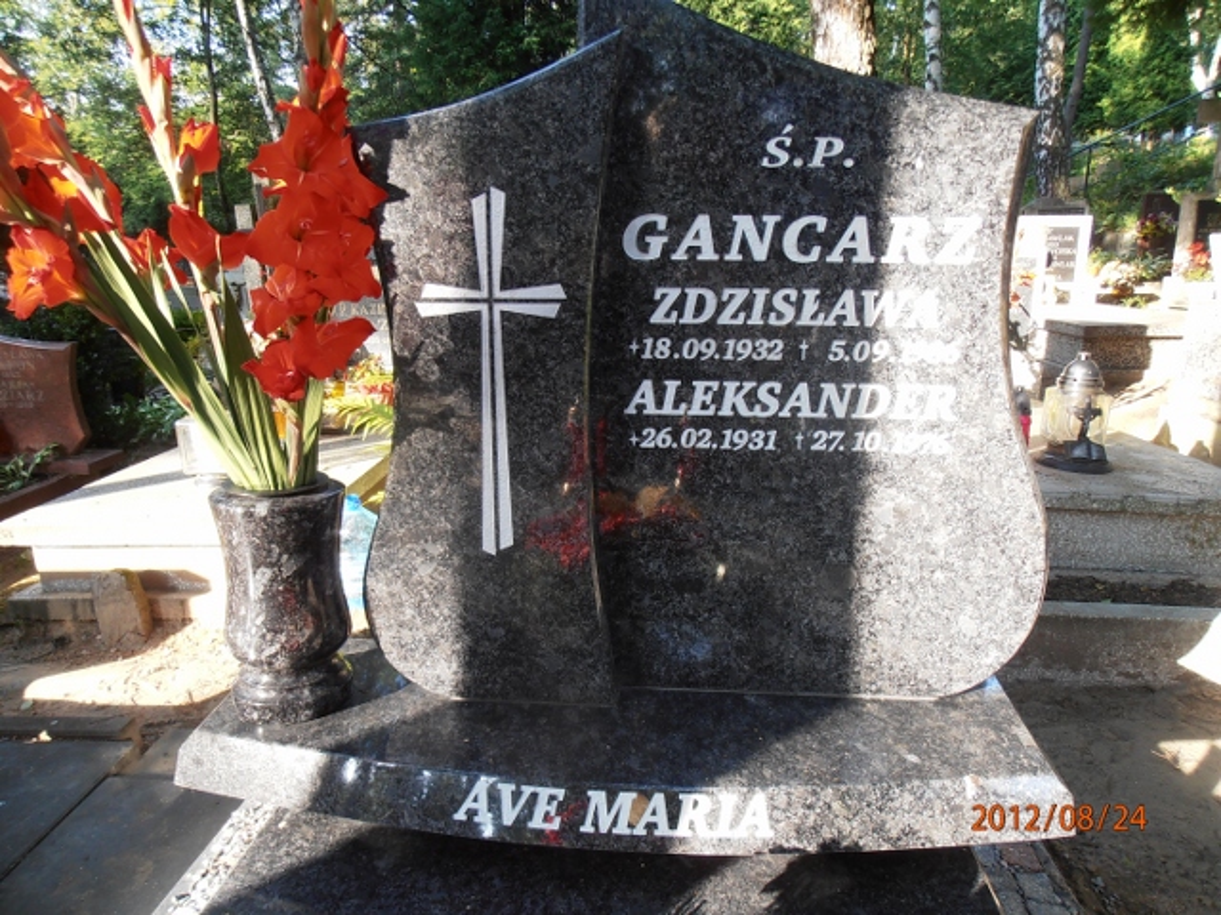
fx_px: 847
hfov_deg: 71.6
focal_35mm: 24
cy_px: 458
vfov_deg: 56.8
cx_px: 610
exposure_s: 1/50
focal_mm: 4.2
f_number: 3
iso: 80
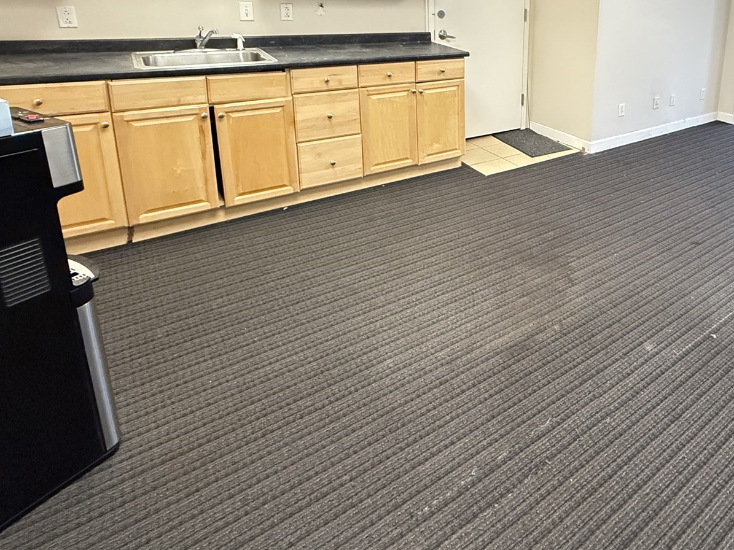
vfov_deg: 52.7
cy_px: 101
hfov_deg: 65.3
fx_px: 509
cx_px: 585
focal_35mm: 24
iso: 800
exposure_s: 1/60
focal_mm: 2.22
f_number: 2.2
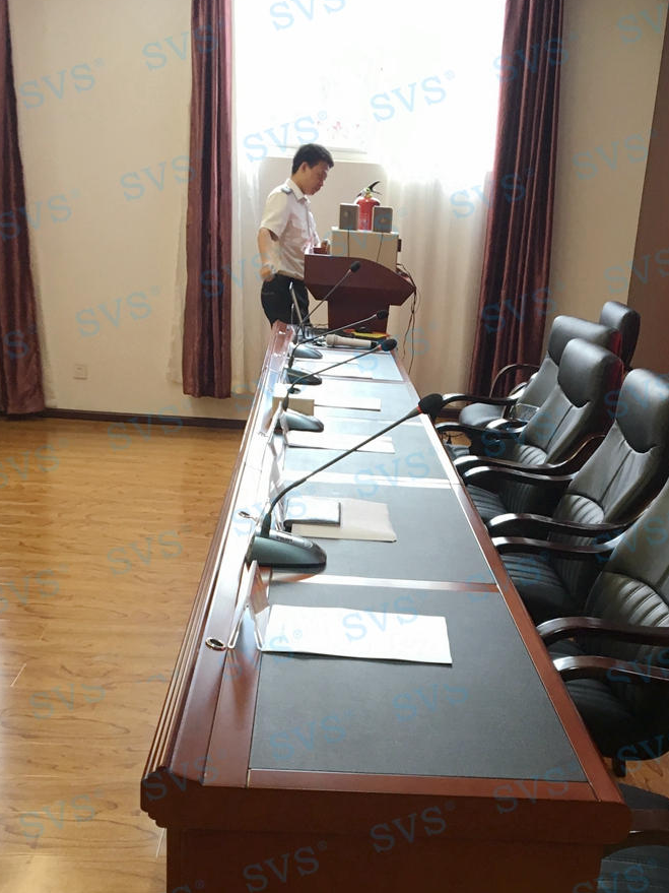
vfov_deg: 42.1
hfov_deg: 32.8
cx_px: 380
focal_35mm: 44
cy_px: 629
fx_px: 1134
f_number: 2.2
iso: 40
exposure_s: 1/33
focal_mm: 4.15
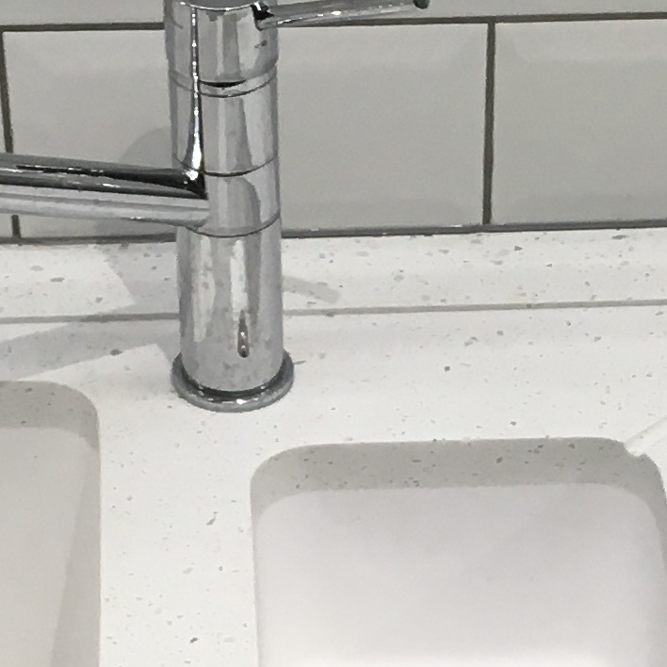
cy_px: 725
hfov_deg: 11.9
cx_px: 505
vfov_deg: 11.8
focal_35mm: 146
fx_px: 3183
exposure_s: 1/33
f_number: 2.2
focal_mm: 4.15
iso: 32
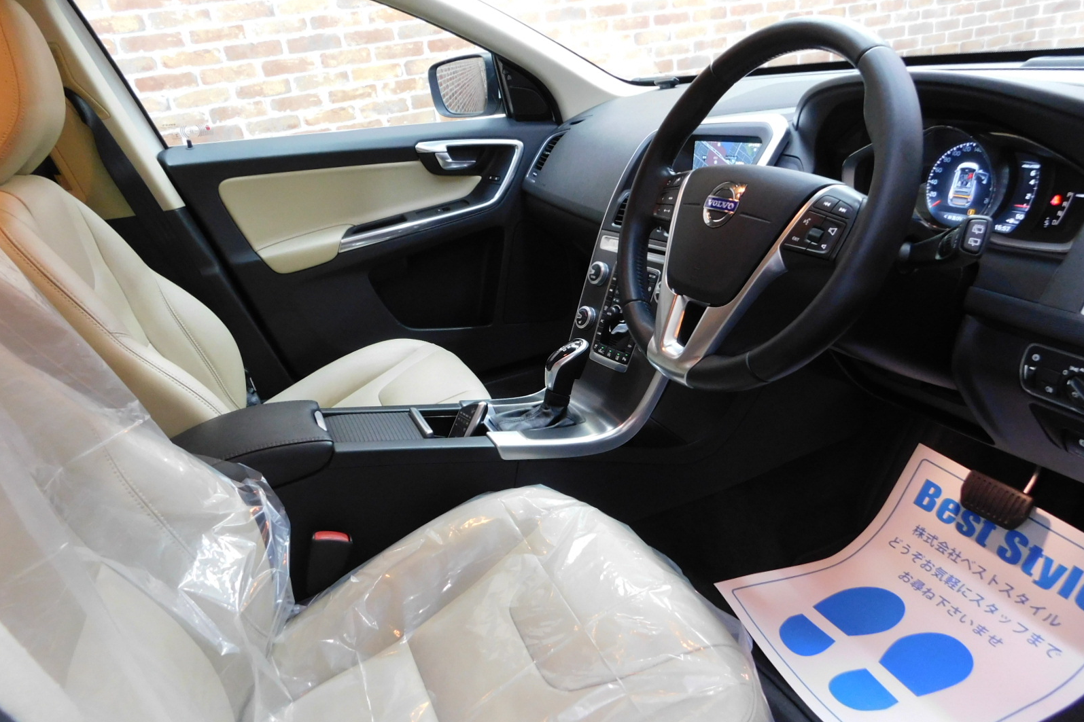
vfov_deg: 53.1
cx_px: 542
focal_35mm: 24
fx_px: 723
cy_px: 350
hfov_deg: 73.7
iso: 400
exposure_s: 1/13
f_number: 3
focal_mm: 4
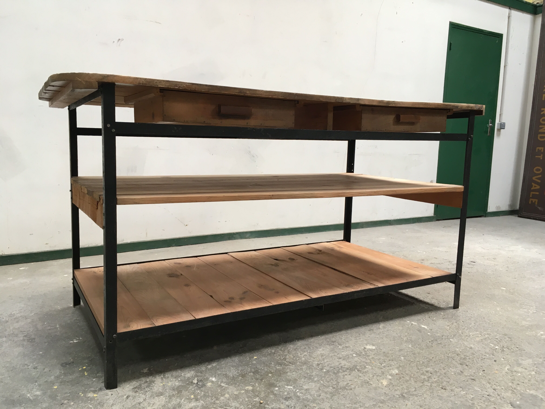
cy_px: 204
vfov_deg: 48.2
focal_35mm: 29
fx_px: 457
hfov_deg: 61.7
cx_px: 272
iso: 32
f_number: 2.2
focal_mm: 4.15
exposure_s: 1/33
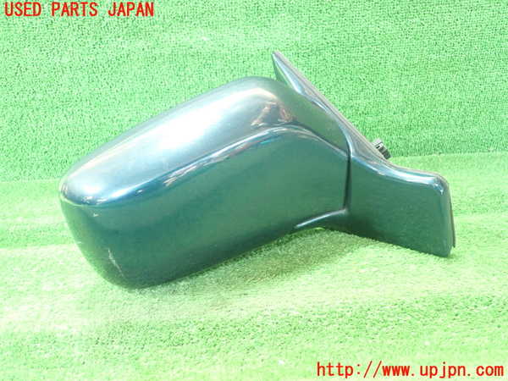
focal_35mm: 30
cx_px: 254
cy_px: 190
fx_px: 440
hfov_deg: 60.0
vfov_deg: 46.8
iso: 800
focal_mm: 5.5
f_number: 2.3
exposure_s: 1/50
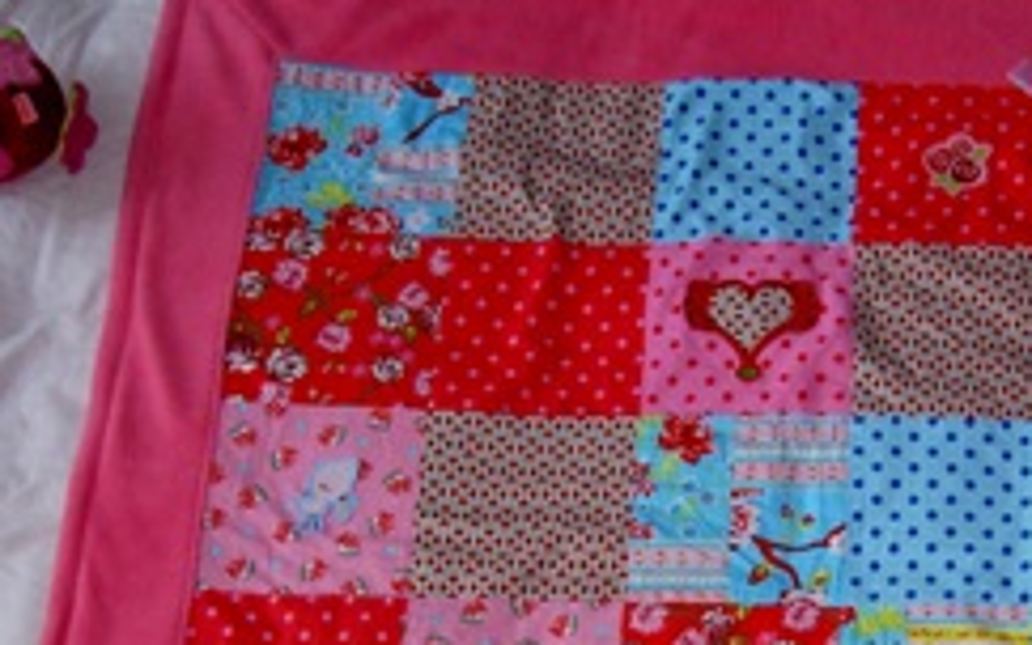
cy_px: 683
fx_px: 2588
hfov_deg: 22.2
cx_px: 849
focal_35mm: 92
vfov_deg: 14.0
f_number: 3.4
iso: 200
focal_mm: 7.7
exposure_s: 1/60
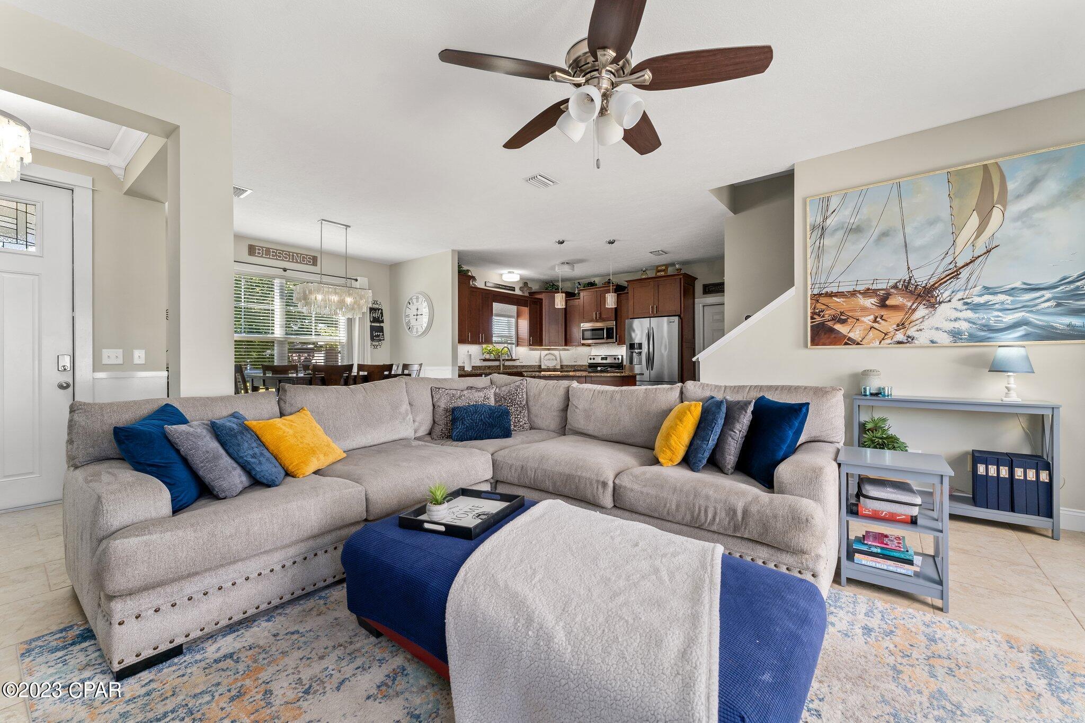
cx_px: 542
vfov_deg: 81.2
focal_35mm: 14
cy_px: 362
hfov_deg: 104.3
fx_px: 422
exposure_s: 1/8
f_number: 8
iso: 400
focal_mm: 14
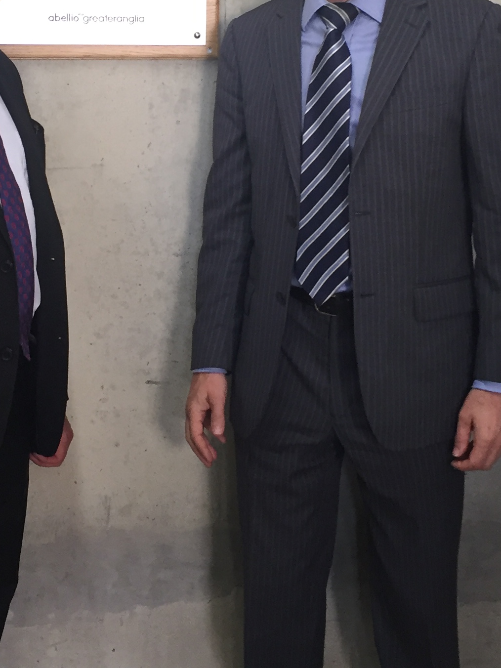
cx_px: 190
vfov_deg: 27.5
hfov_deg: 21.0
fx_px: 1351
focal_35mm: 70
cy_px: 194
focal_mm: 4.15
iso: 64
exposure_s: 1/33
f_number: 2.2
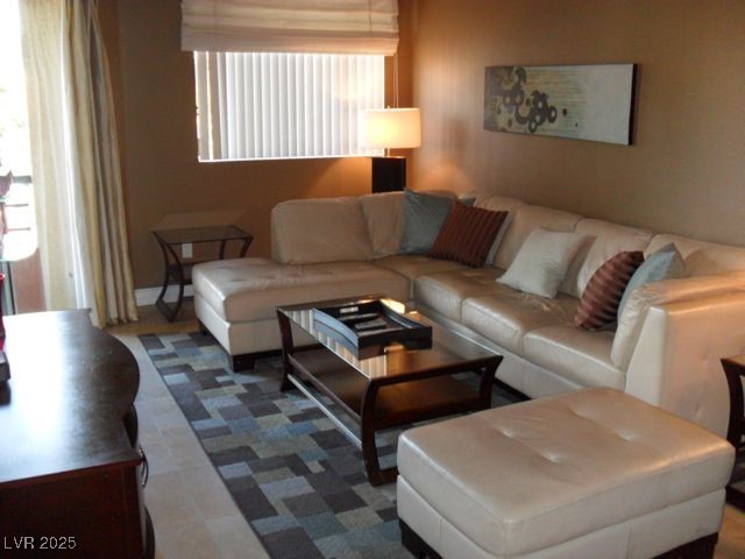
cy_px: 280
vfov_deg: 40.7
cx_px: 372
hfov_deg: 52.6
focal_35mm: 35
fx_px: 753
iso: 240
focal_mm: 6.3
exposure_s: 1/45
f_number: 3
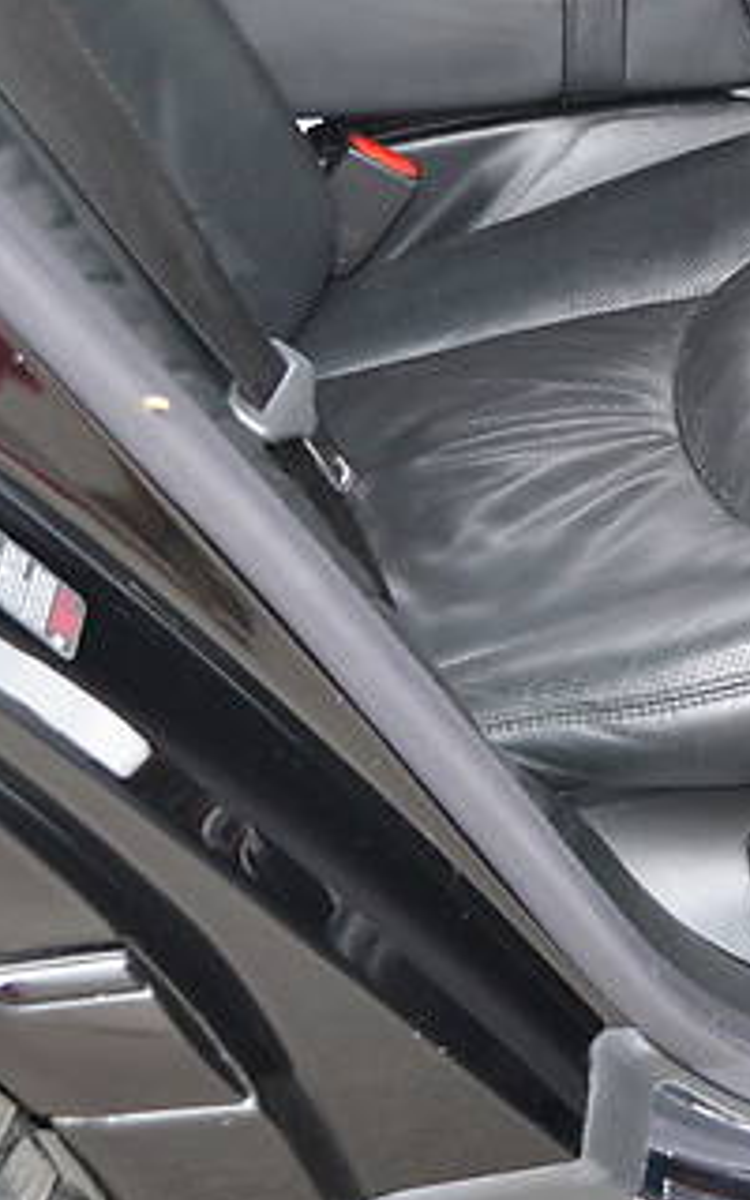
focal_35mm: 107
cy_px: 328
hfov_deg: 12.0
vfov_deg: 19.3
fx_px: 3499
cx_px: 829
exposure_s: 1/80
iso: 800
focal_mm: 28
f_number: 5
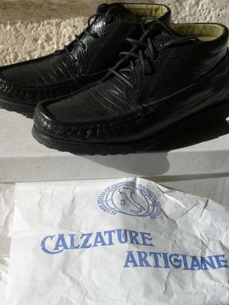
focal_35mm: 52
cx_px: 104
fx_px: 459
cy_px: 151
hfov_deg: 28.0
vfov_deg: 36.8
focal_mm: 7.9
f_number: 8
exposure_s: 1/320
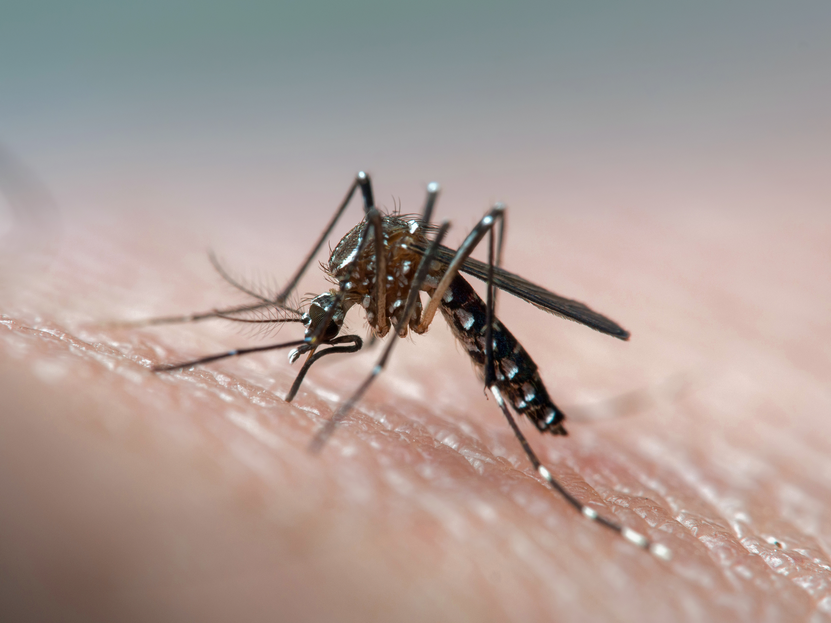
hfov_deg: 13.5
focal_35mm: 146
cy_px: 312
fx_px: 3505
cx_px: 416
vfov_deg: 10.2
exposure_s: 1/200
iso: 200
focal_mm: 73
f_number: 22
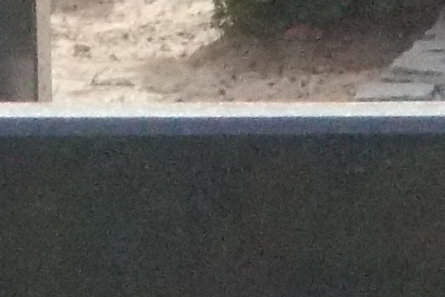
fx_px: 8234
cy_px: 1005
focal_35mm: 666
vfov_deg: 2.0
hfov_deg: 3.1
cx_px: 367
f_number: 6.3
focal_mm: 15.4
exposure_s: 1/400
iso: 400
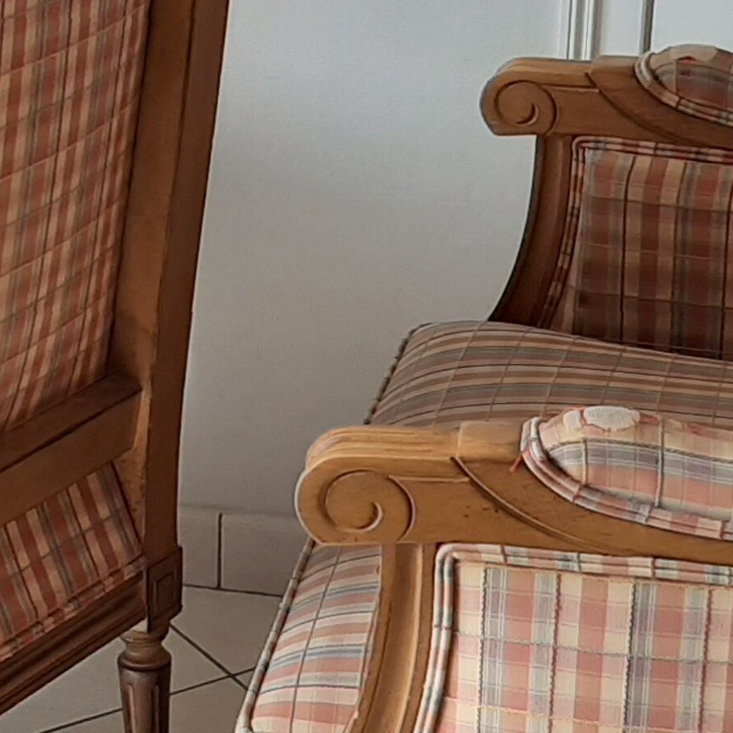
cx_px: 225
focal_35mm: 103
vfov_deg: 16.9
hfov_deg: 16.8
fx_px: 2468
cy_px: 369
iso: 40
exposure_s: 1/185
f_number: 1.7
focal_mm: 3.93
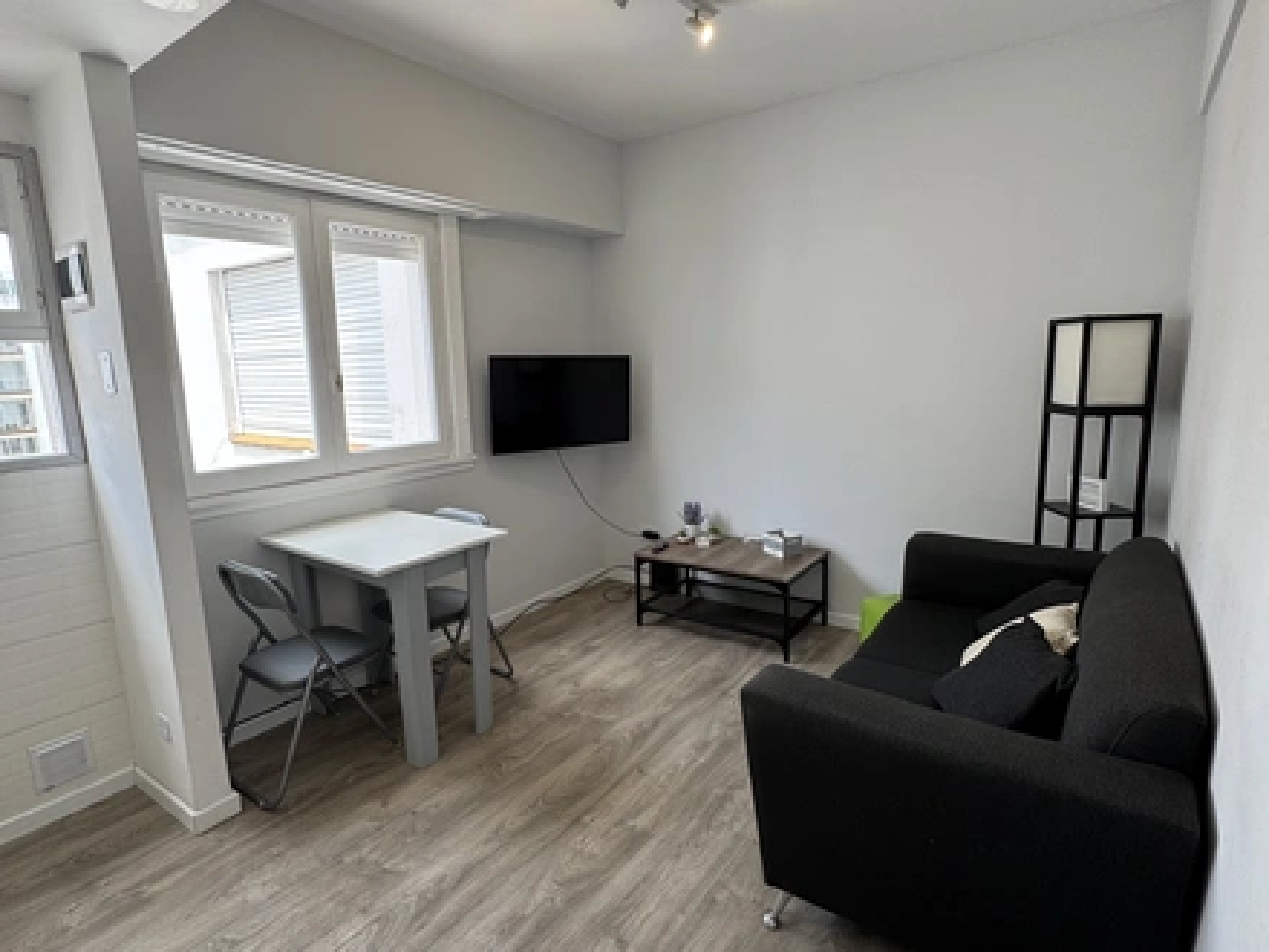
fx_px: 513
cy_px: 476
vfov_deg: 85.7
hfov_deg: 102.1
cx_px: 634
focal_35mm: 14
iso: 40
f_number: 2.2
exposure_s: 1/99
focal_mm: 2.22
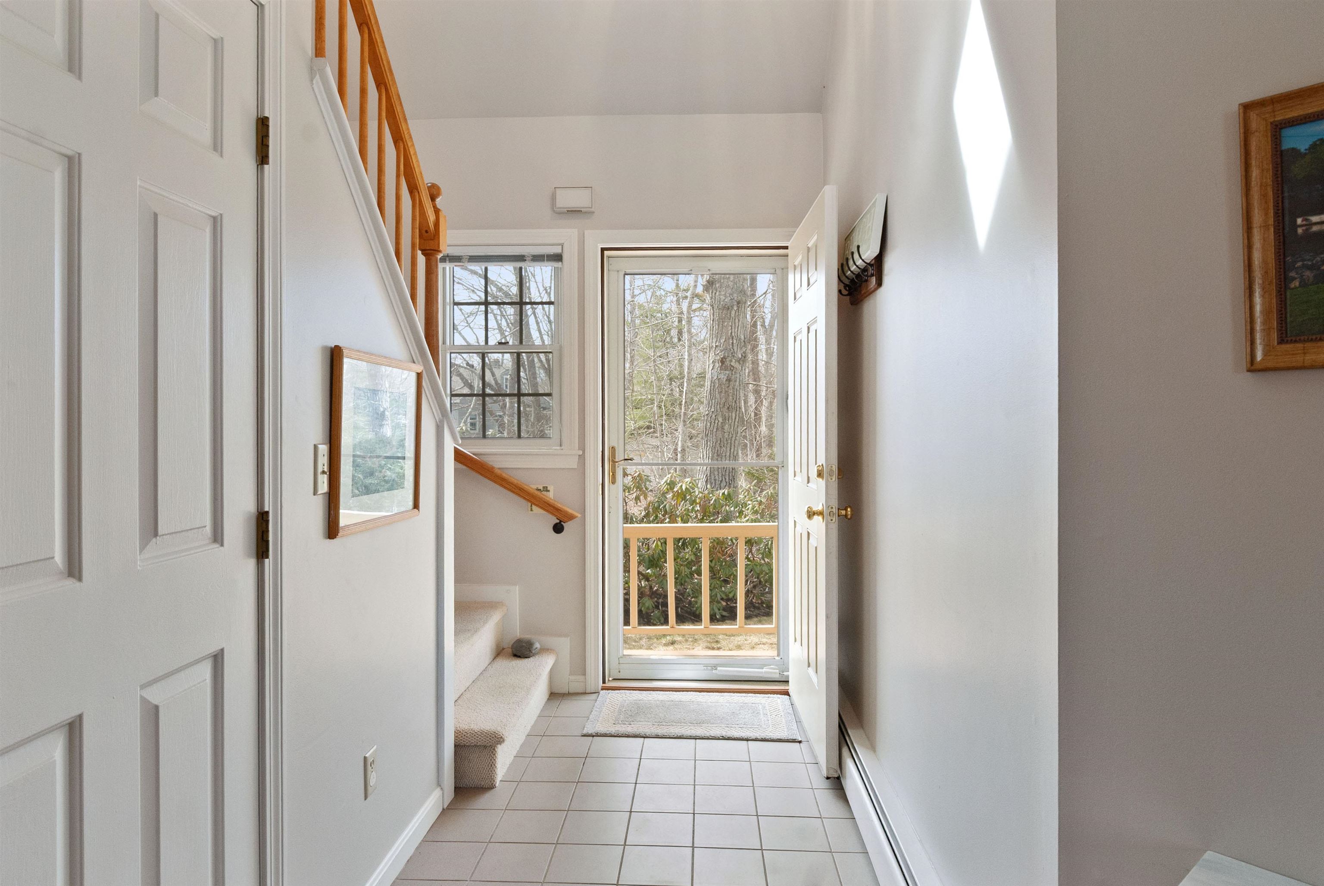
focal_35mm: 21
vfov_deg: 59.6
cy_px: 443
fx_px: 773
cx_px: 662
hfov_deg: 81.1
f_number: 8
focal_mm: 14
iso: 200
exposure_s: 1/15
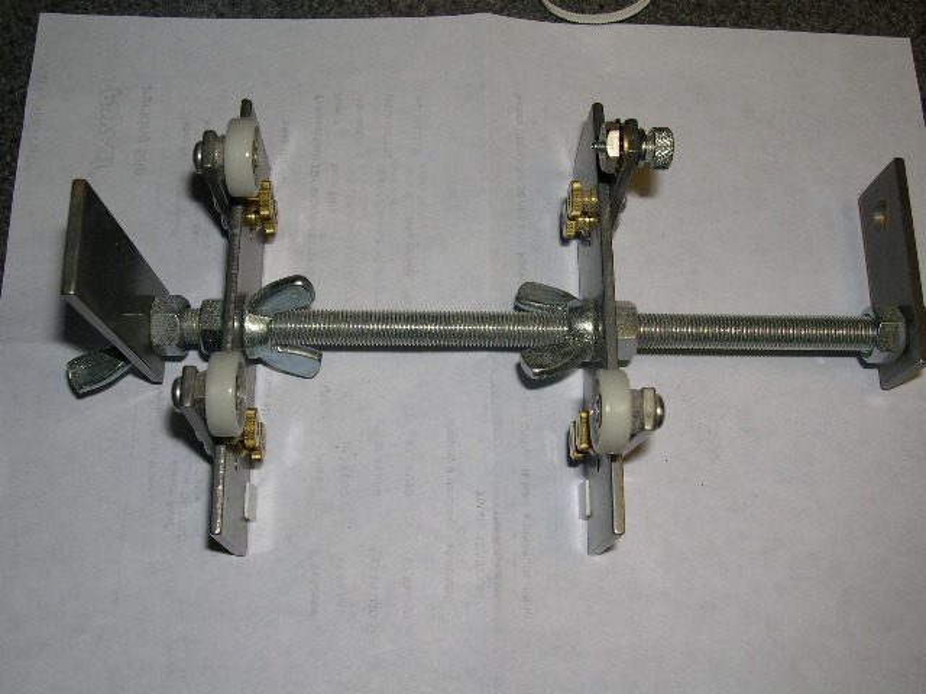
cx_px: 463
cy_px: 347
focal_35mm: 38
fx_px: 1017
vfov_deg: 37.7
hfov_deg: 49.0
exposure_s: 1/30
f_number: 7.6
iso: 100
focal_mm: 8
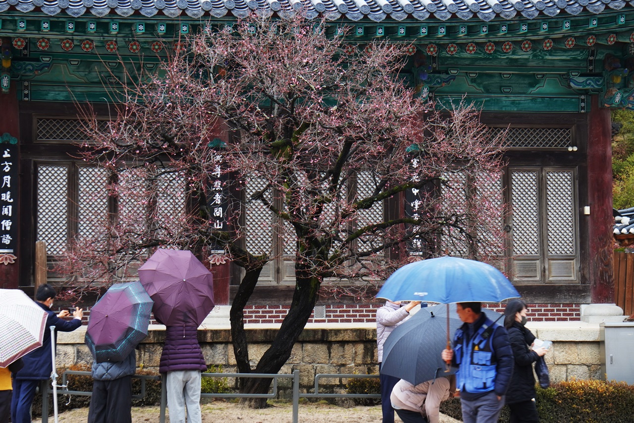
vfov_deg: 16.5
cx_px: 317
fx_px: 1453
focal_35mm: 82
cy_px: 212
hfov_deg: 24.6
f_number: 5.6
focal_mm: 55
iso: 250
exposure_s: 1/50
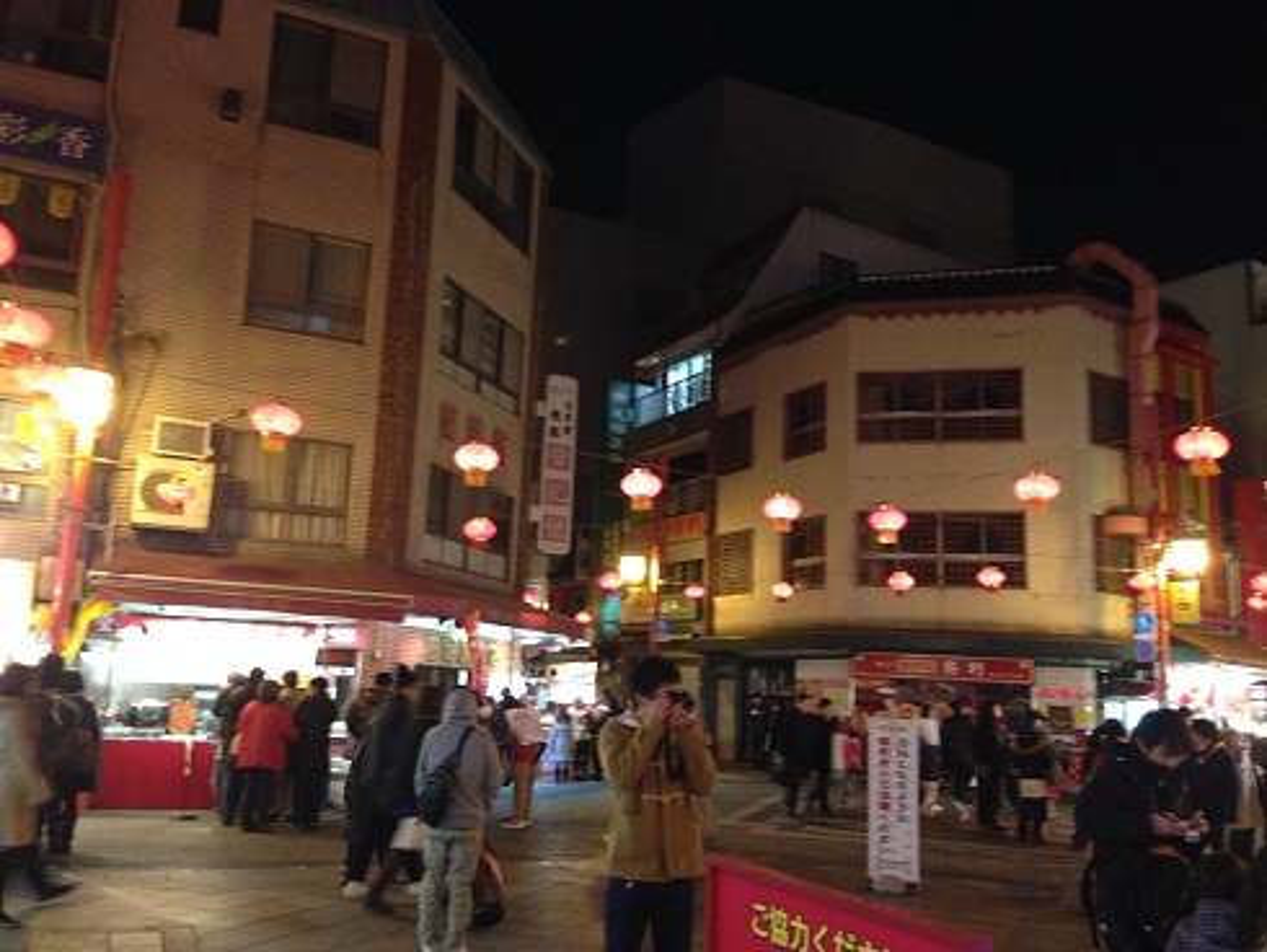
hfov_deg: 55.3
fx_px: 1208
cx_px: 634
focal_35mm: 33
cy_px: 476
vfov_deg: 43.0
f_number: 2.4
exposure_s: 1/15
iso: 400
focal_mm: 4.12
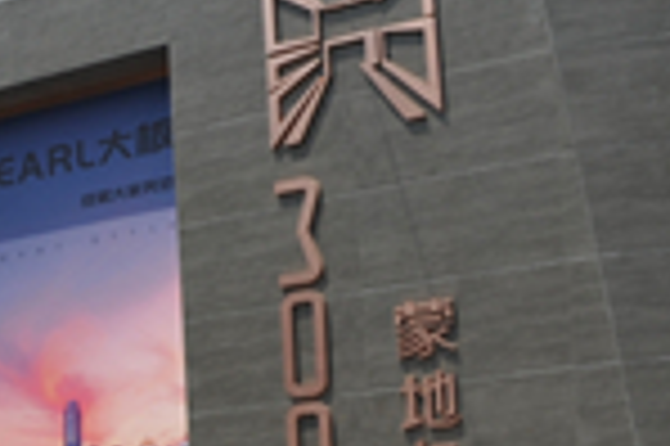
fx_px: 1915
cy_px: 556
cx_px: -328
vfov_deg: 12.9
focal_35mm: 103
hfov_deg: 17.8
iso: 200
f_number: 10
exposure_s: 1/400
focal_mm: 24
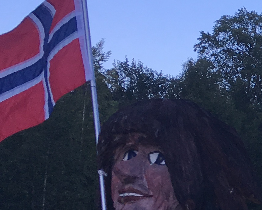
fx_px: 1024
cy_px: 199
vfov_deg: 11.6
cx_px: 549
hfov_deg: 12.5
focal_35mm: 132
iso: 25
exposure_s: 1/418
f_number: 2.2
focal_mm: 4.15
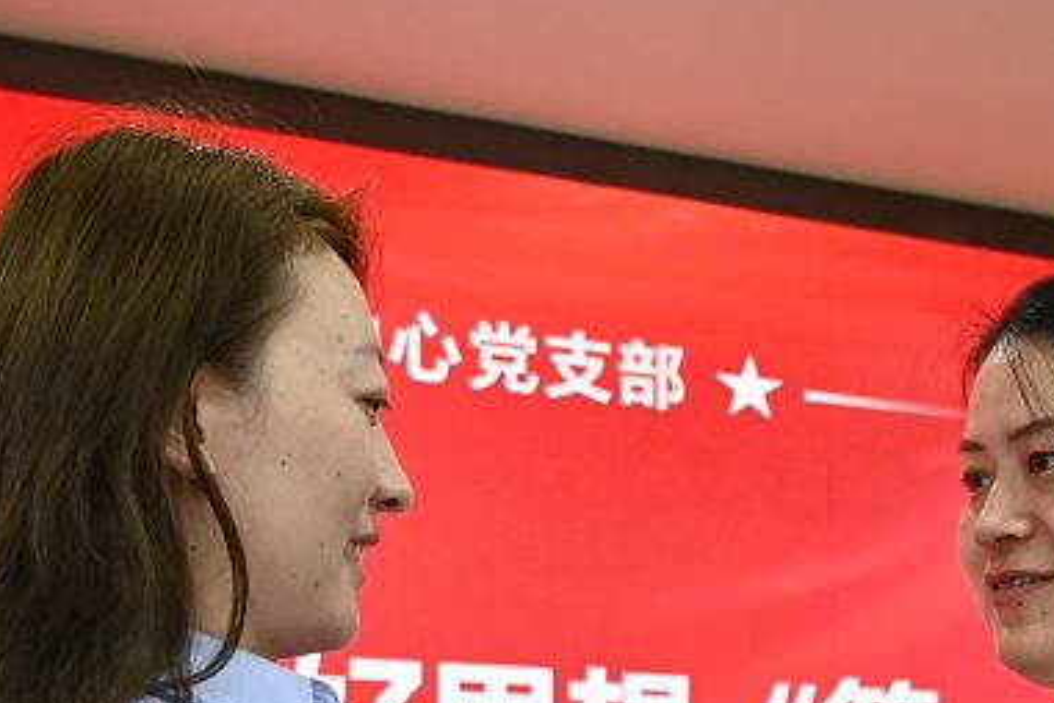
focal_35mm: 69
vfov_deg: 19.0
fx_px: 2032
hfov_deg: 28.7
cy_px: 742
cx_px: 772
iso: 560
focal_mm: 24.5
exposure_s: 1/125
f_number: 4
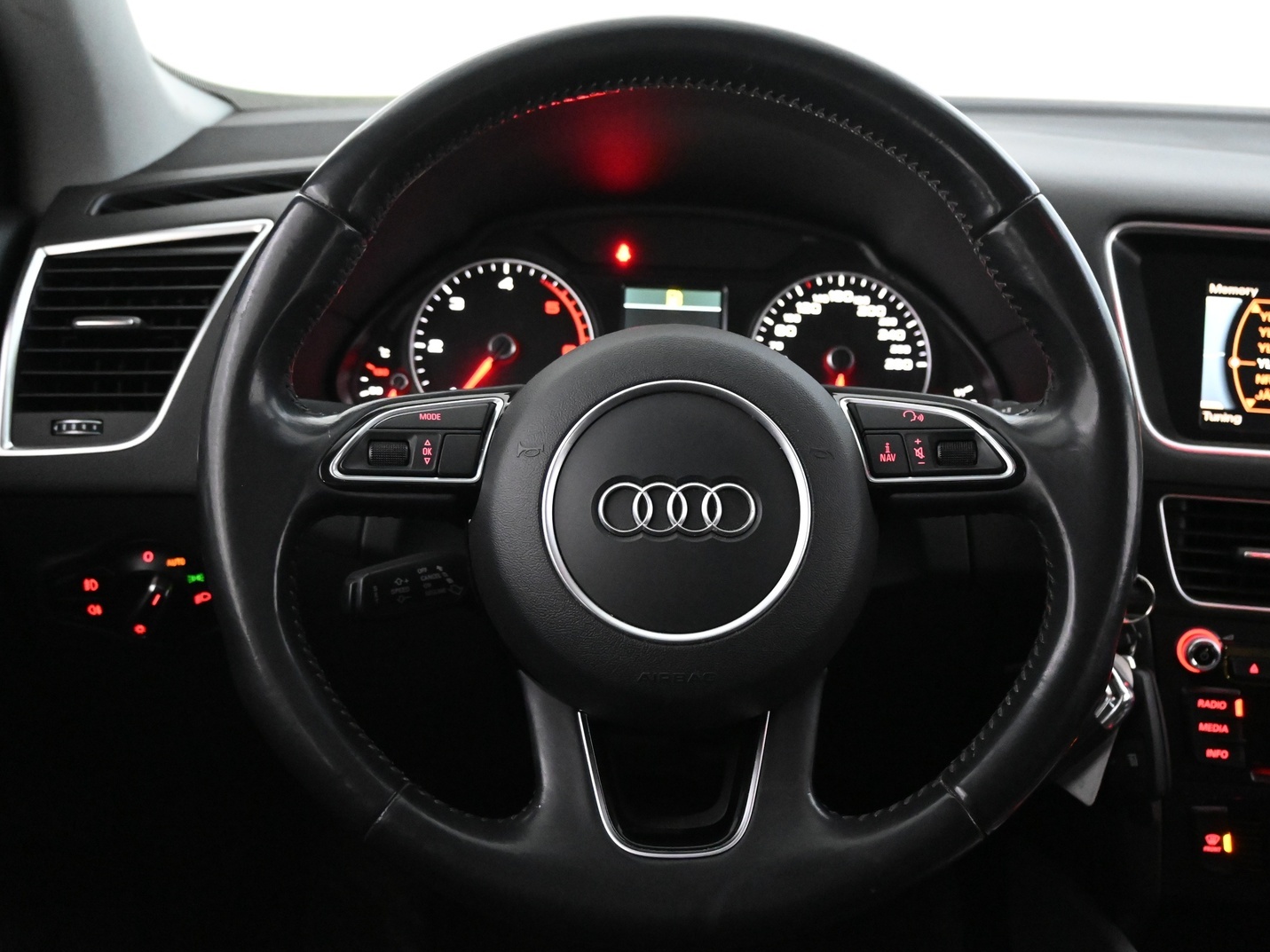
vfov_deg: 38.1
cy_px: 476
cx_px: 676
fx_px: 1377
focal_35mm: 38
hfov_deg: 49.5
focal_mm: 23
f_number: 4.2
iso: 7200
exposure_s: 1/40
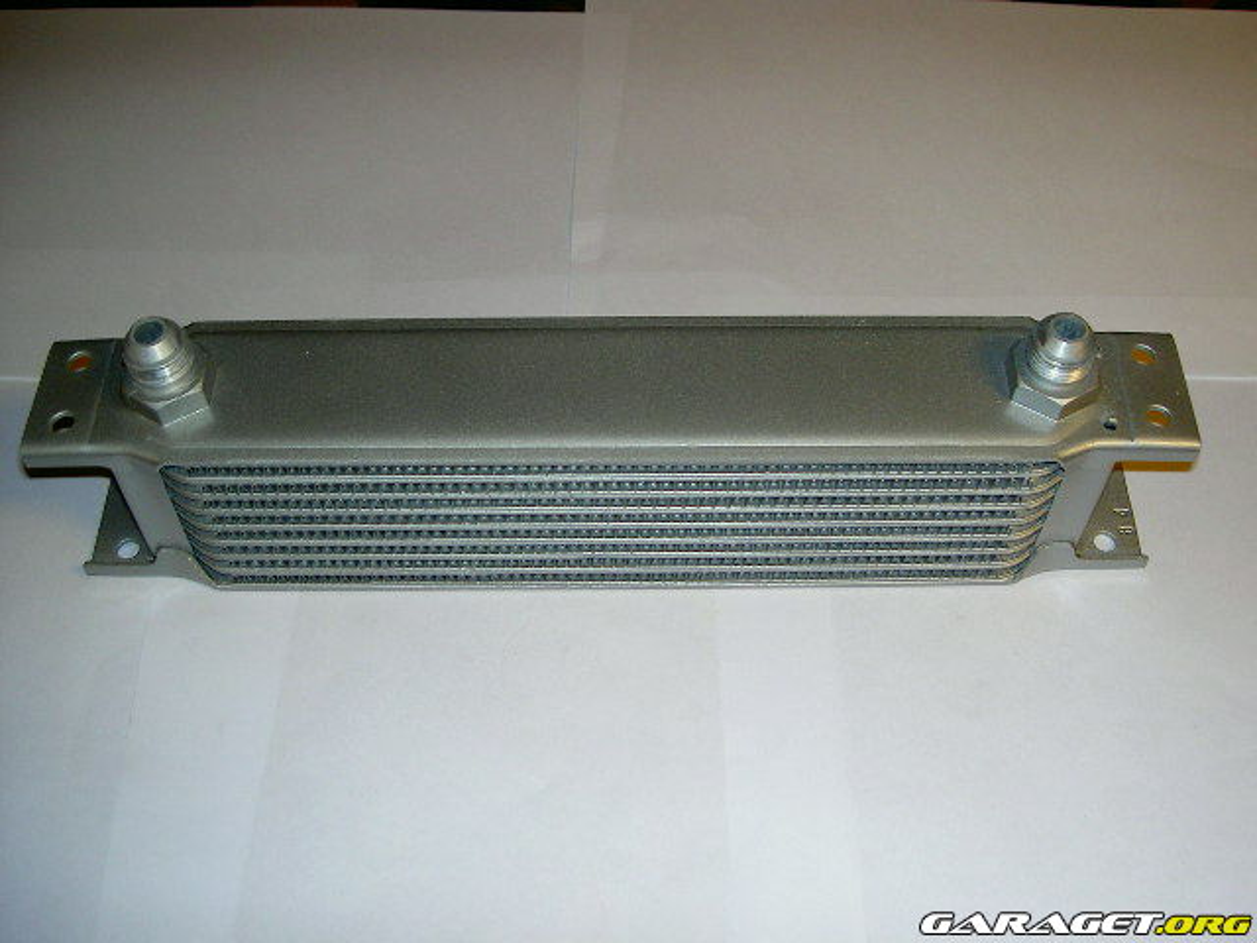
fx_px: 1416
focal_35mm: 39
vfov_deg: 36.8
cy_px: 472
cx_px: 628
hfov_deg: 47.9
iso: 100
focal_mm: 8
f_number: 2.8
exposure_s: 1/59.5
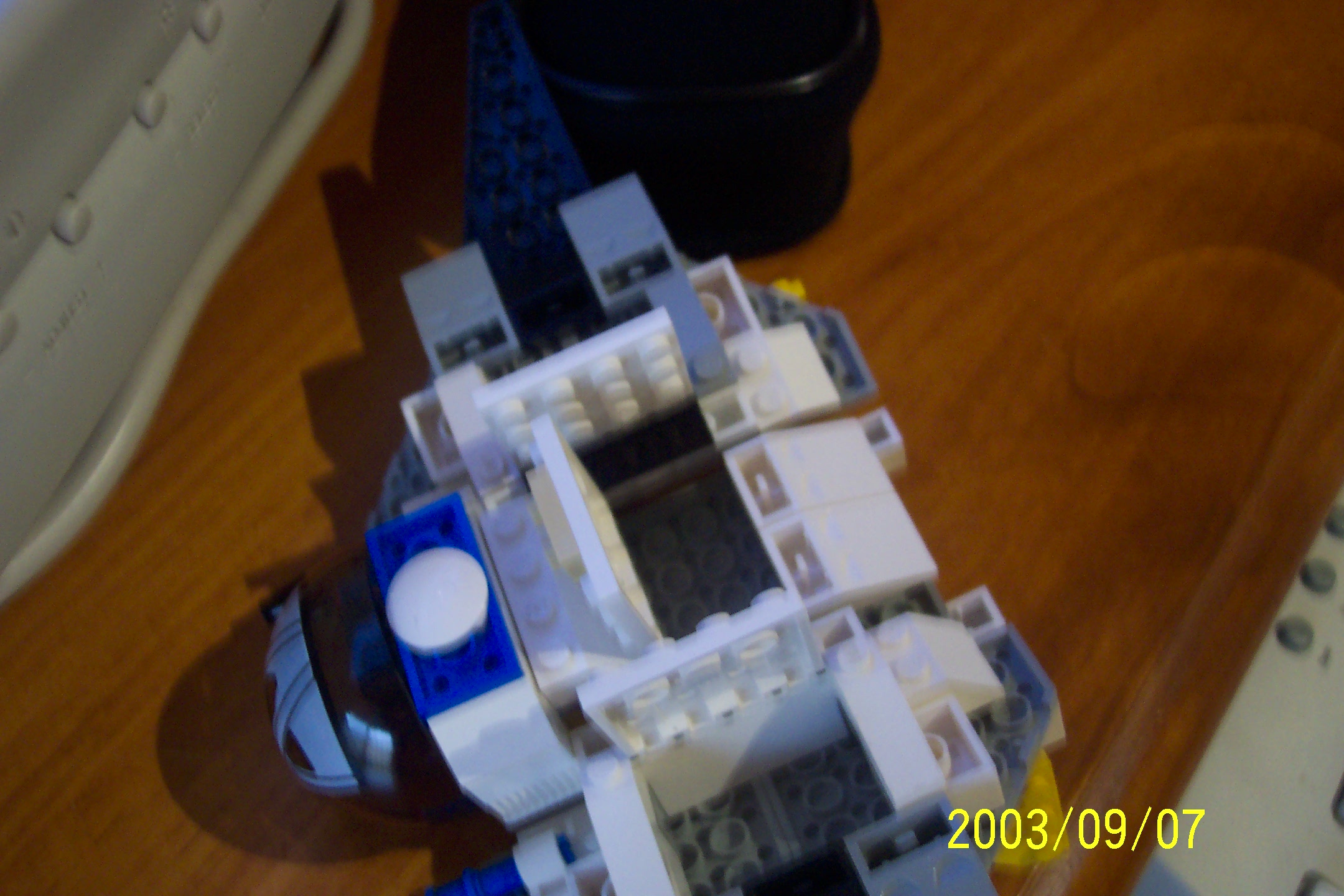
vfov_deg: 35.1
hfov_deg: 50.7
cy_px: 448
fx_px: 1419
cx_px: 672
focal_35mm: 38
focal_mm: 8
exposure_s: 1/8
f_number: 2.8
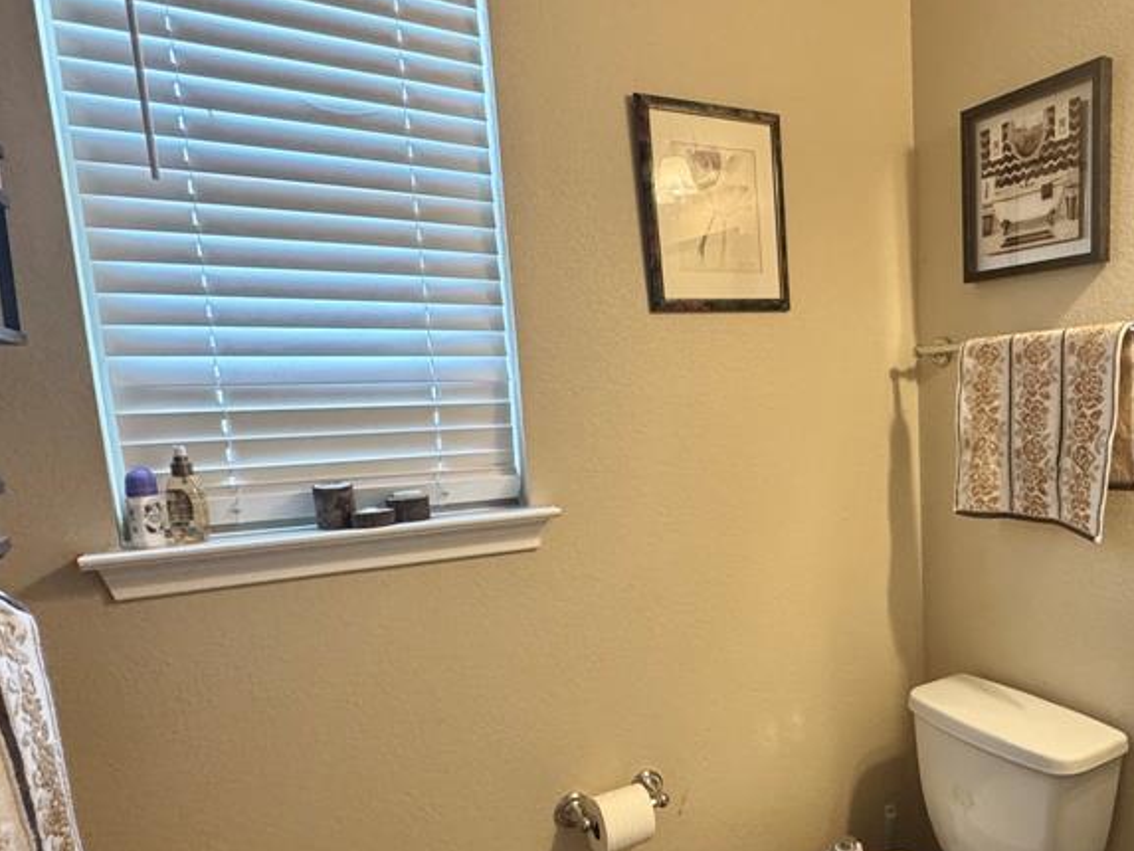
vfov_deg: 54.4
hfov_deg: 66.0
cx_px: 821
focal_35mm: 25
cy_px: 520
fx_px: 819
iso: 400
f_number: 2.2
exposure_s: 1/60
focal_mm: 2.22
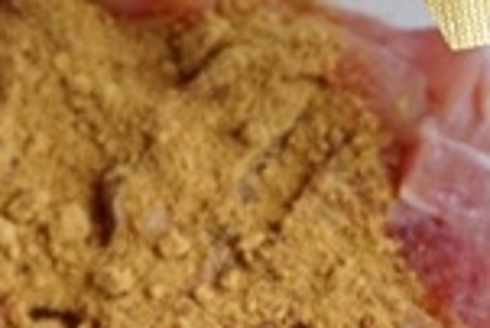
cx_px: 16
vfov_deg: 8.0
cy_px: 34
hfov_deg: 11.8
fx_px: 2343
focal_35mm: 172
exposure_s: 1/60
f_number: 4.5
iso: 500
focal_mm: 28
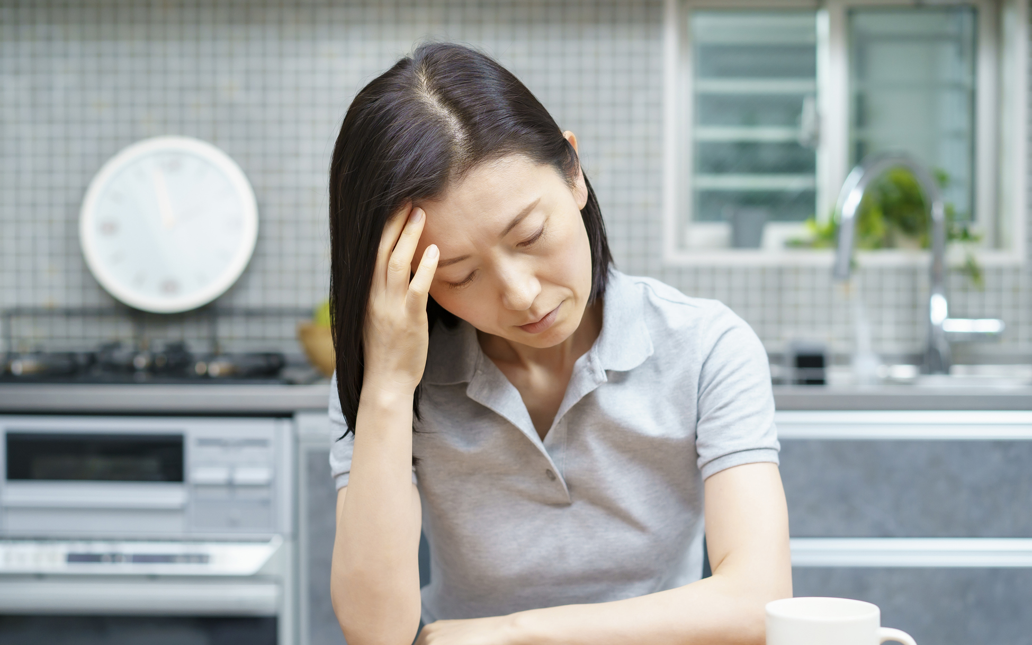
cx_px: 515
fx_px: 1716
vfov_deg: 21.3
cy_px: 362
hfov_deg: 33.5
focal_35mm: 61
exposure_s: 1/160
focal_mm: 55
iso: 400
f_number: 2.8
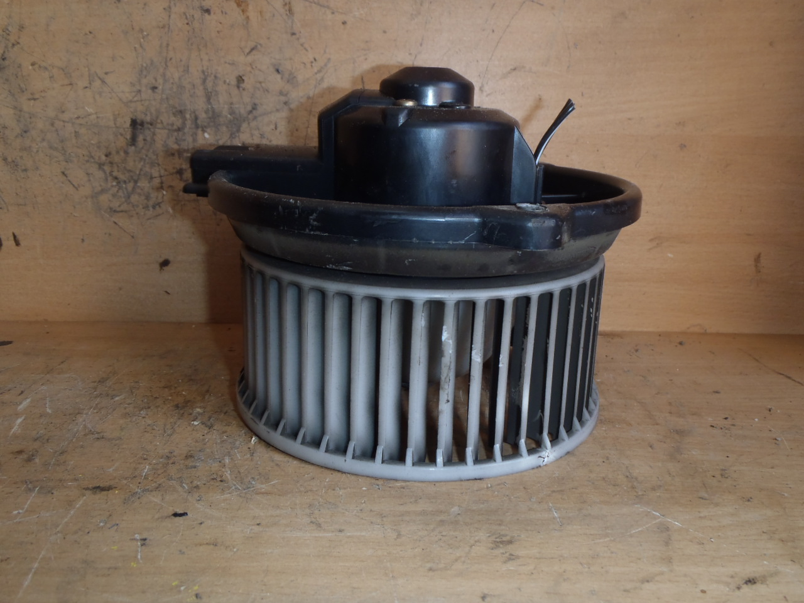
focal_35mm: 28
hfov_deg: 63.4
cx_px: 402
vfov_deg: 49.7
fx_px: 650
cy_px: 302
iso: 100
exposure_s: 1/30
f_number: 3.9
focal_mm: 5
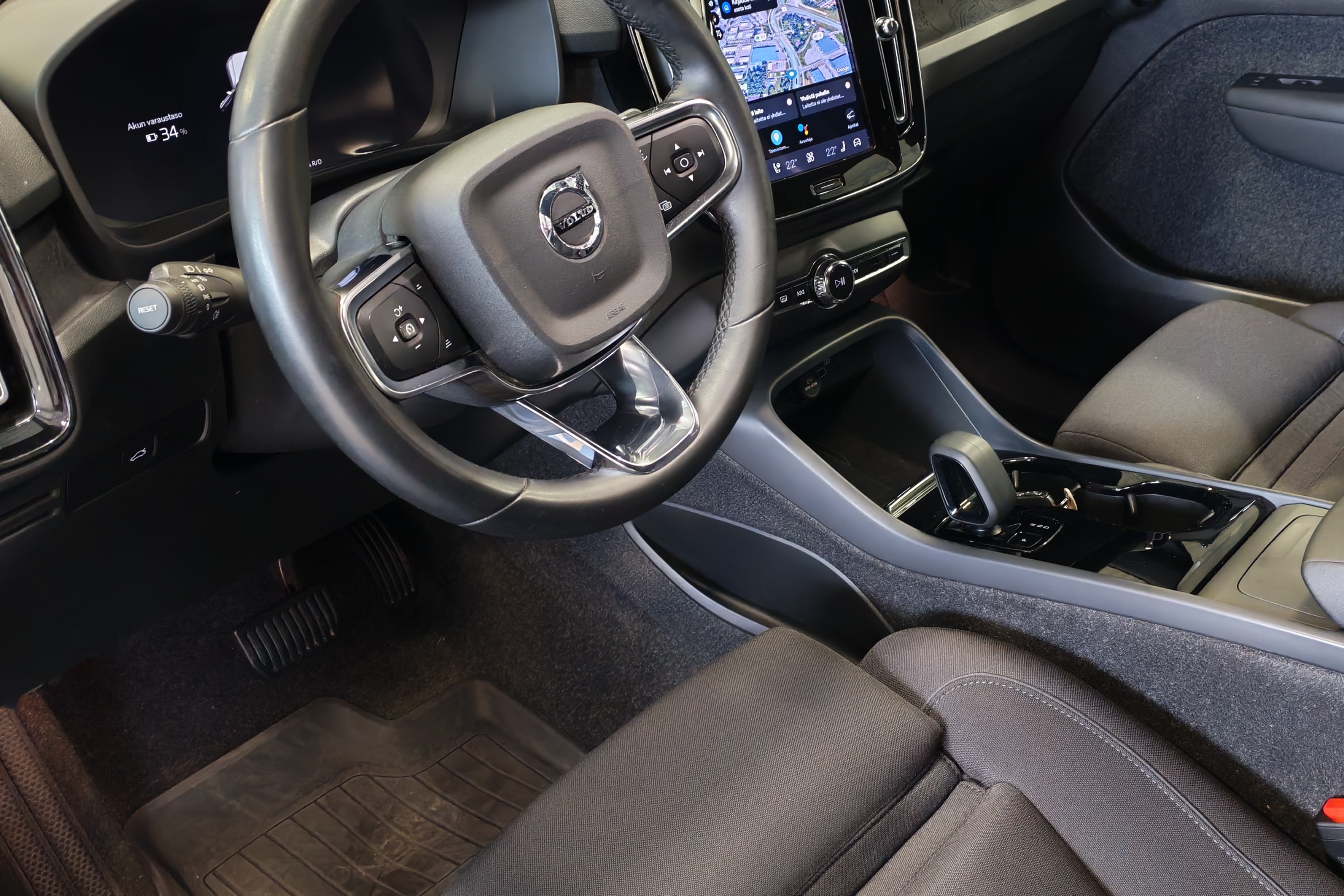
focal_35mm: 41
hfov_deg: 47.4
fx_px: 1530
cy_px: 383
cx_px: 724
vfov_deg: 32.6
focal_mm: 6.12
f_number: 1.9
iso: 800
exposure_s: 1/50
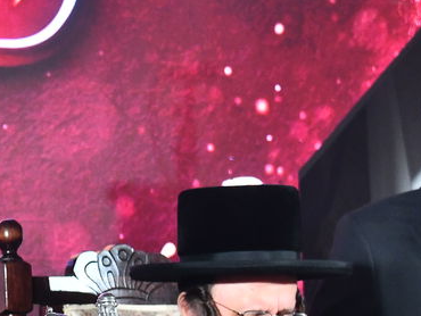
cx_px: -107
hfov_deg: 10.3
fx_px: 2300
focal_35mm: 189
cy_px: 210
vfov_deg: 7.9
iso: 1250
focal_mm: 52
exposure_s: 1/125
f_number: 5
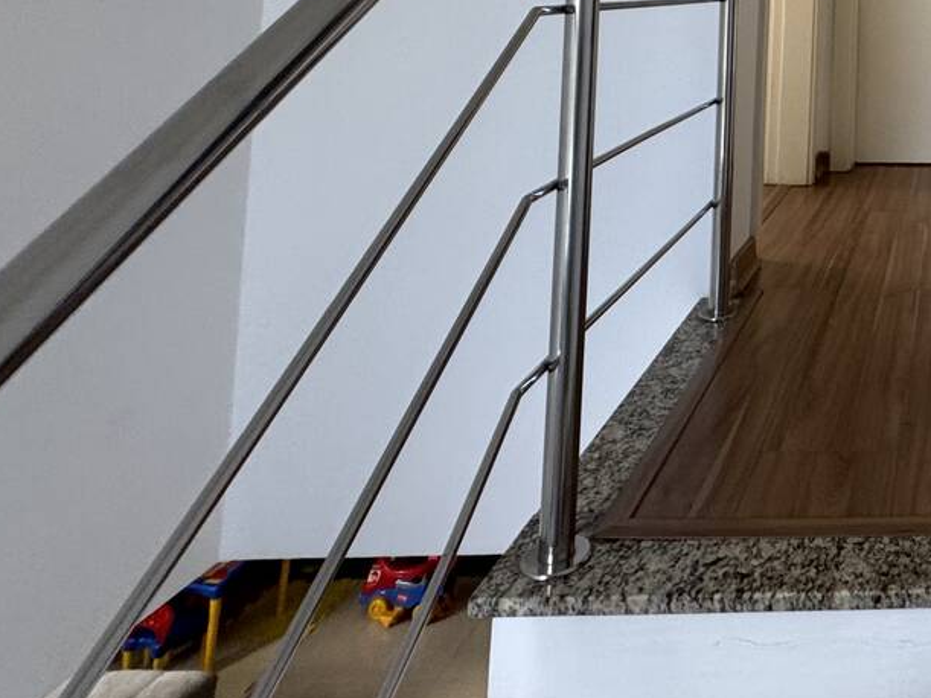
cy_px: -79
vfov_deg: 36.1
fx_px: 887
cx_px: 1007
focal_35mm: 33
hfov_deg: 43.7
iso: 160
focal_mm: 2.22
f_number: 2.2
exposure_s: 1/99
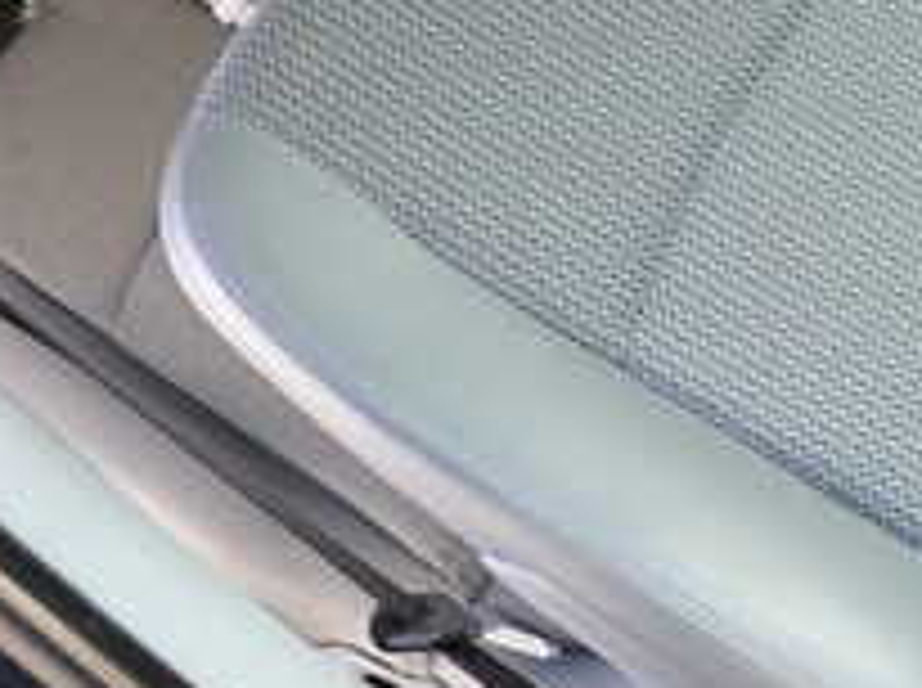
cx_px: 1021
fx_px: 2340
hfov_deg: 21.2
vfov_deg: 16.6
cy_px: 171
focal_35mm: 88
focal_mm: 5.4
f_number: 2.3
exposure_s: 1/80
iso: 100
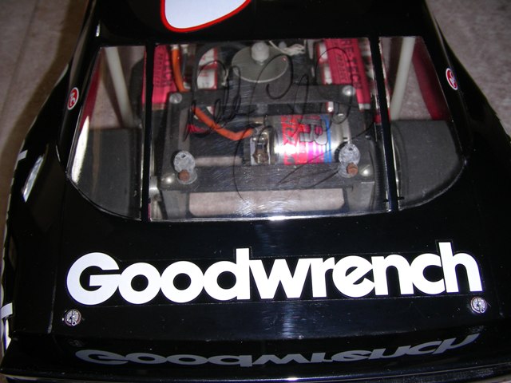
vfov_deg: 37.7
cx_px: 256
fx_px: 561
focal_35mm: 38
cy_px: 192
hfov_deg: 49.0
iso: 50
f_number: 3.5
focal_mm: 6.3
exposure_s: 1/60.1
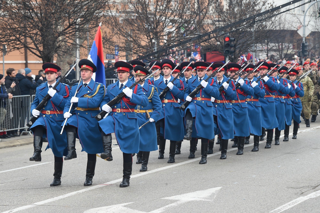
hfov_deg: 13.7
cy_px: 106
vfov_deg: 9.1
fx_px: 1333
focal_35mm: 150
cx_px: 160
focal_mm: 150
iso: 500
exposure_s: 1/200
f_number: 9
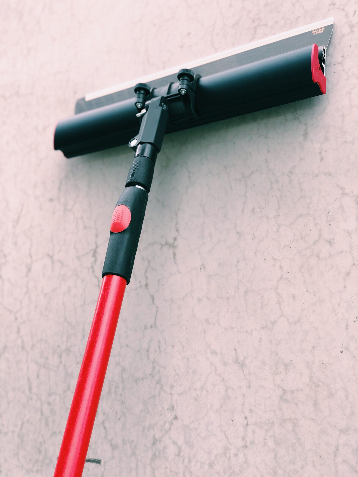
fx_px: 717
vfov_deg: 36.8
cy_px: 238
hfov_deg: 28.0
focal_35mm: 52
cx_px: 179
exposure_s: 1/123
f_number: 2.4
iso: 16
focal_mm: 6
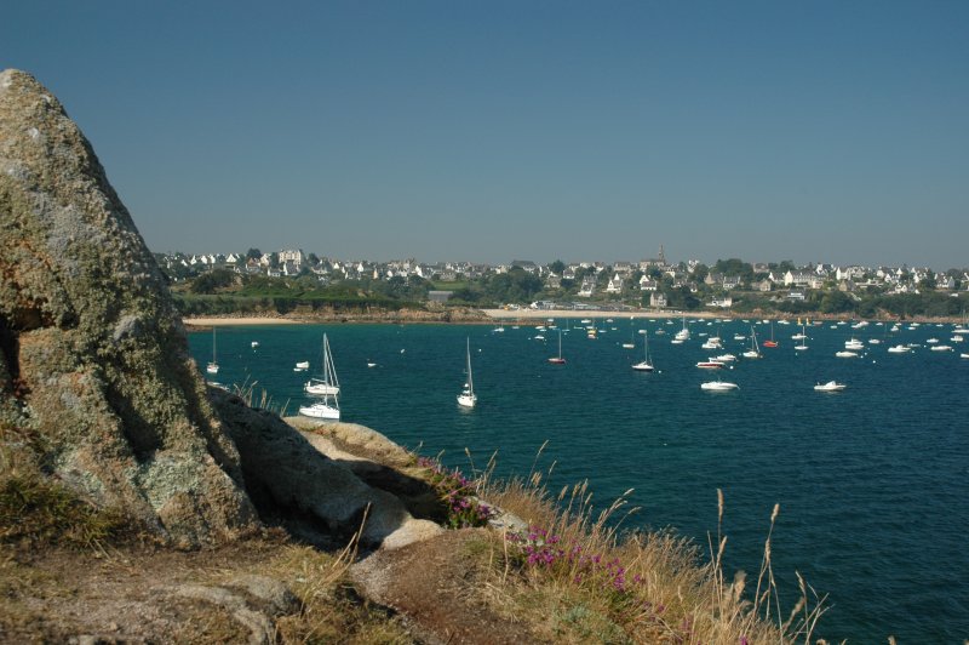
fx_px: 1170
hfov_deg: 45.0
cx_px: 484
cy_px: 322
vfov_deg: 30.8
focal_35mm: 44
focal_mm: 29
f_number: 10
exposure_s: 1/80
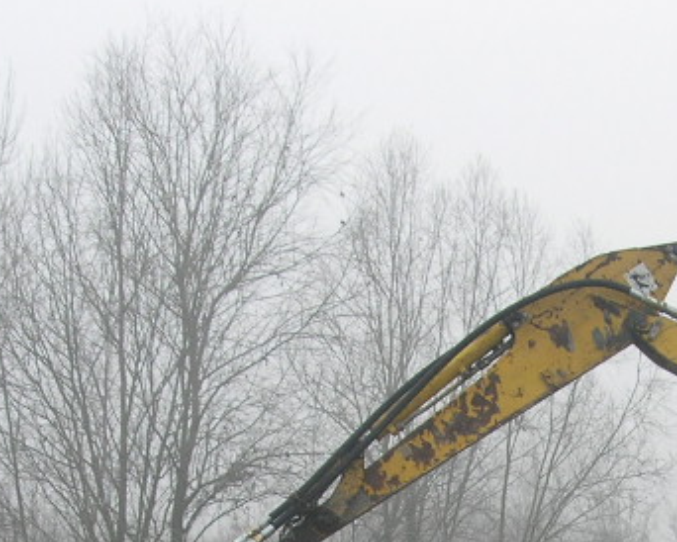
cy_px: 736
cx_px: 730
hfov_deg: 16.8
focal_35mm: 111
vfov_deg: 13.3
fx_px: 2225
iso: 64
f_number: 4.8
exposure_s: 1/92.8
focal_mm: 7.8
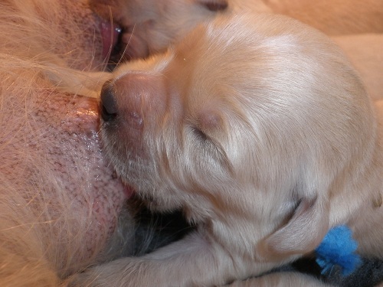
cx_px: 192
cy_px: 144
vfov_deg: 39.7
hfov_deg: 51.4
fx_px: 398
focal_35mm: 36
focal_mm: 6.3
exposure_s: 1/30
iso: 160
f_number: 5.6
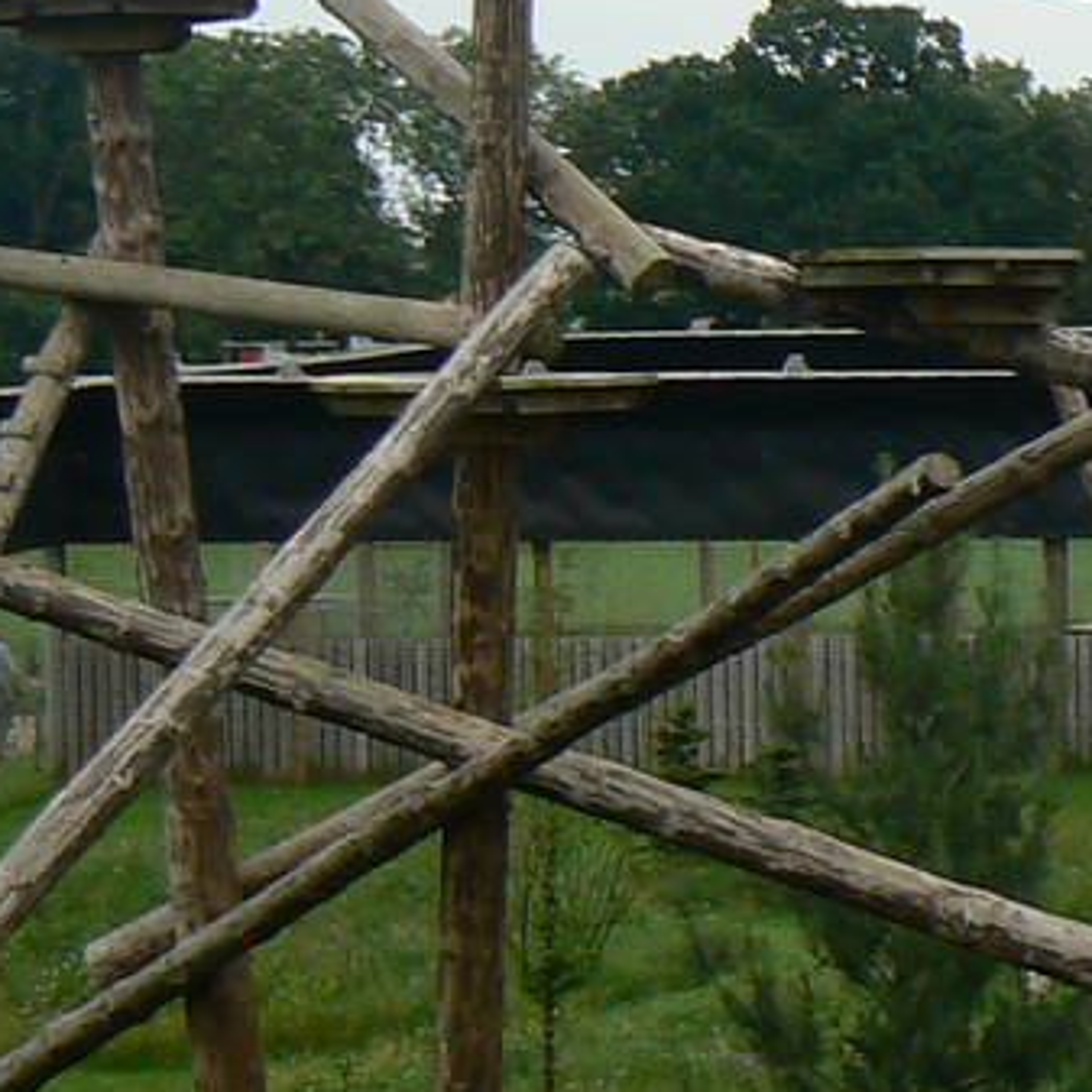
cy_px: 664
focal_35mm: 151
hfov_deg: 11.0
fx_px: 5389
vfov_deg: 11.6
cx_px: 1747
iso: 80
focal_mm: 6
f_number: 5.6
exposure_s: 1/320
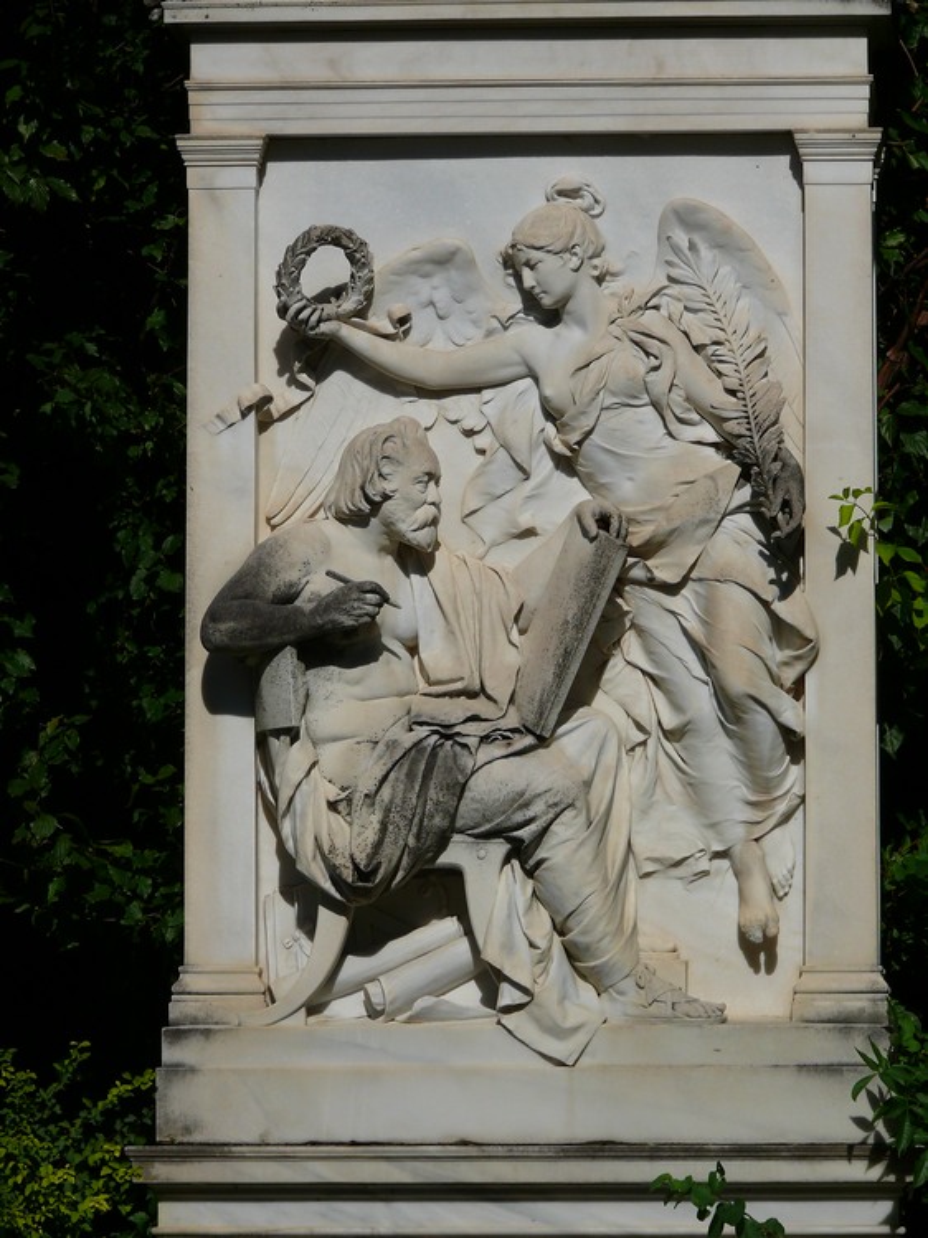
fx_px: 7511
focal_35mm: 210
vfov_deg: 9.4
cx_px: 464
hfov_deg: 7.1
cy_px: 619
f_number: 6.3
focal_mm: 44.5
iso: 100
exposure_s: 1/500
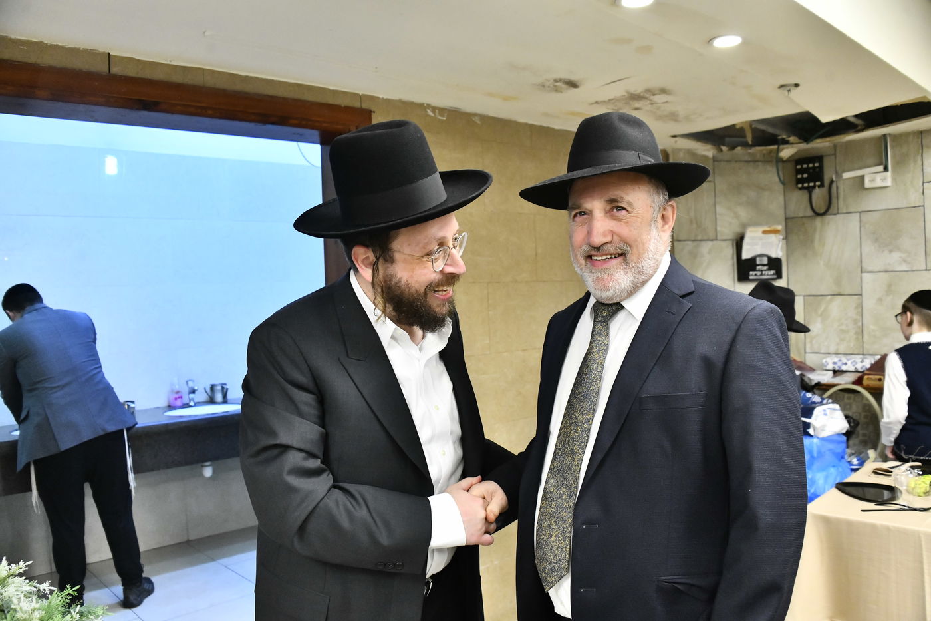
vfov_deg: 46.4
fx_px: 724
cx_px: 466
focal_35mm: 28
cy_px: 310
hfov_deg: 65.5
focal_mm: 28
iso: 3200
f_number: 5.6
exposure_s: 1/320
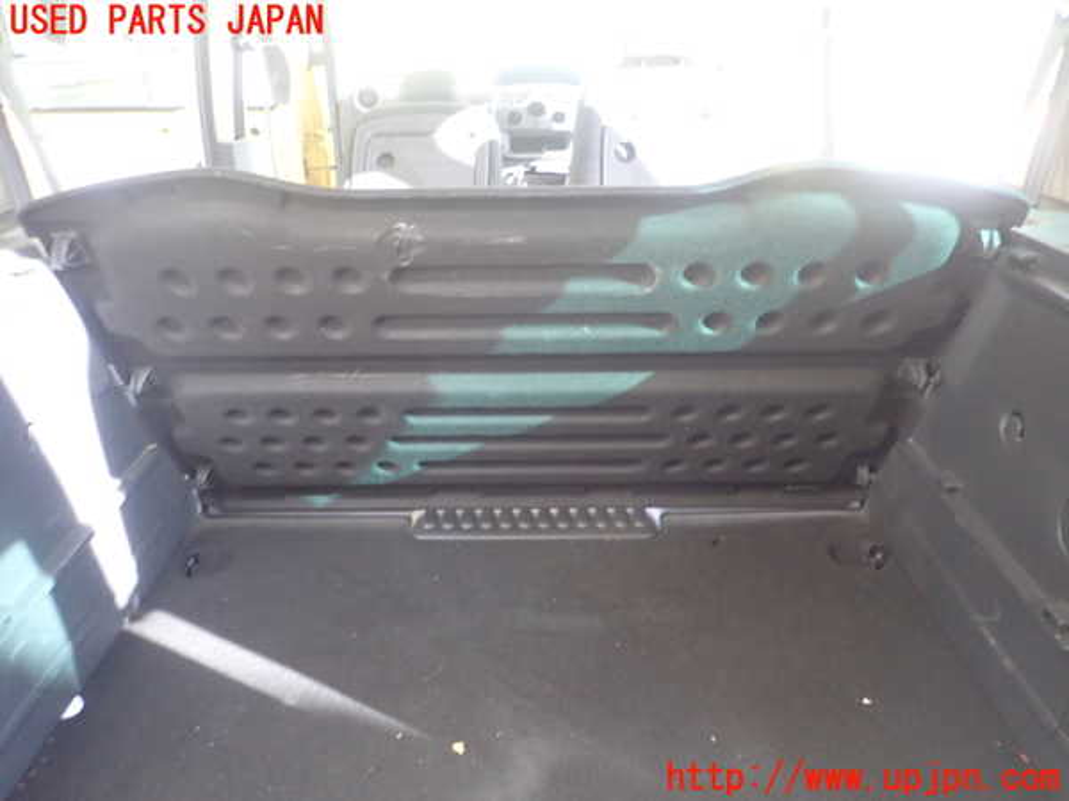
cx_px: 534
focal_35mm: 25
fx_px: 772
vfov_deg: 54.9
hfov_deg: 69.4
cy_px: 400
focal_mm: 4.5
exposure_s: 1/30
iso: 640
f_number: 2
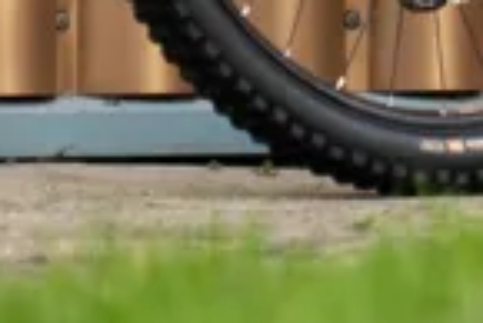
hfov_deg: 3.5
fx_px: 7776
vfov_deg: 2.4
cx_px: 806
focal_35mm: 579
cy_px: -501
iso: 200
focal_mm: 70
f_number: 2.8
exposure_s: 1/640
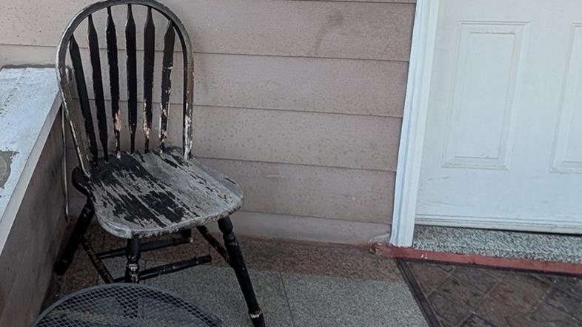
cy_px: -27
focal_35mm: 34
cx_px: 74
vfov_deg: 31.1
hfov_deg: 52.1
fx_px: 525
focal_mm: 2.02
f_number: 1.7
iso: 118
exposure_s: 1/115
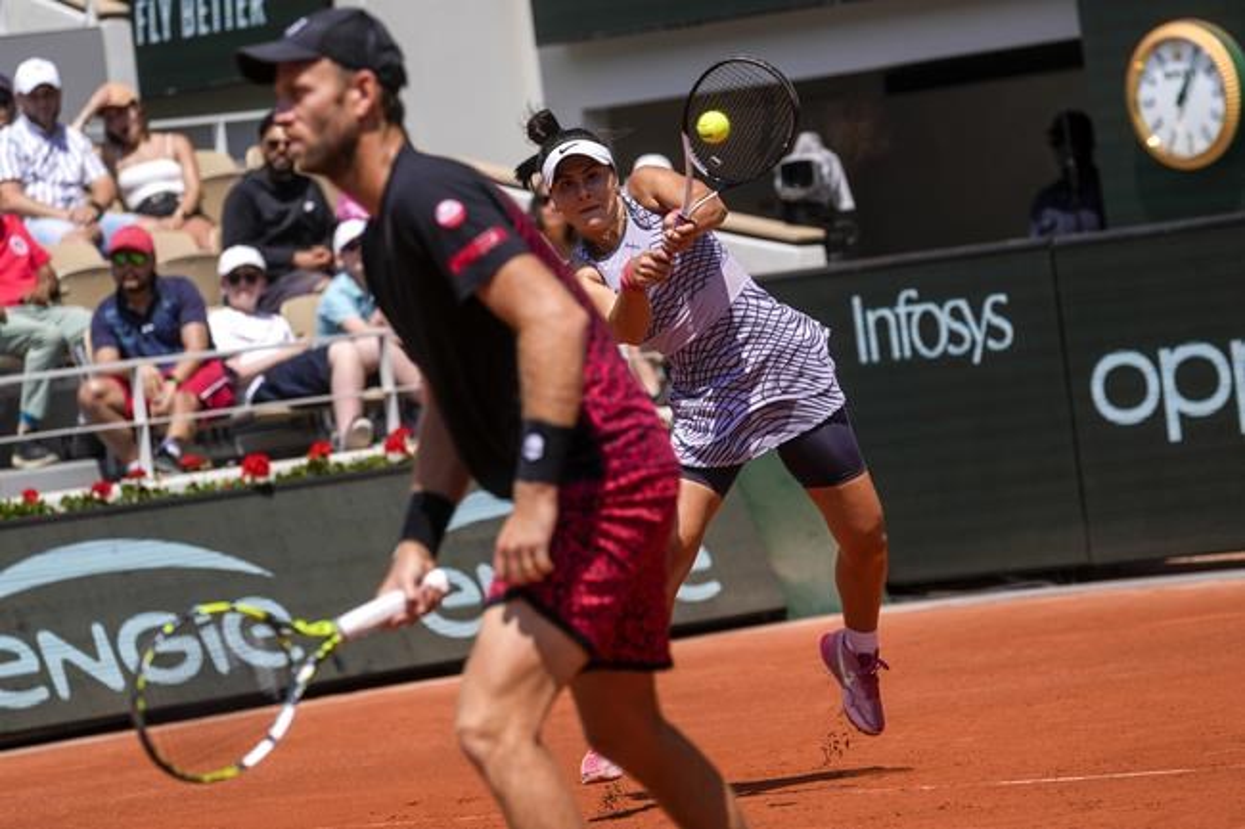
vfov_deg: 7.1
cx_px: 622
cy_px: 414
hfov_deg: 10.6
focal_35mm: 194
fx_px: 6707
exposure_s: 1/3200
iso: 200
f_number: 4.5
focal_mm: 194
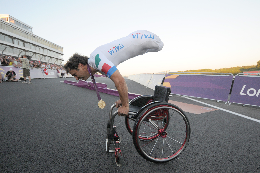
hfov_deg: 81.3
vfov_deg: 59.4
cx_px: 130
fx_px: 151
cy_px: 86
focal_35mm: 21
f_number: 4
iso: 500
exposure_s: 1/400
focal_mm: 14
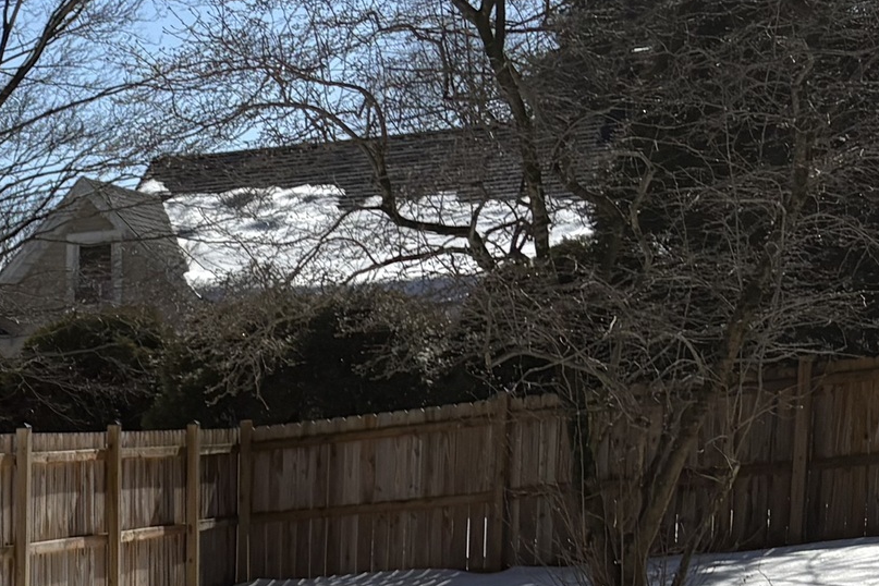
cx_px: -656
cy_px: 844
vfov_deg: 12.7
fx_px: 2515
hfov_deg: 16.8
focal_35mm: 103
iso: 50
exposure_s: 1/7813
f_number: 1.6
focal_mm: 5.96
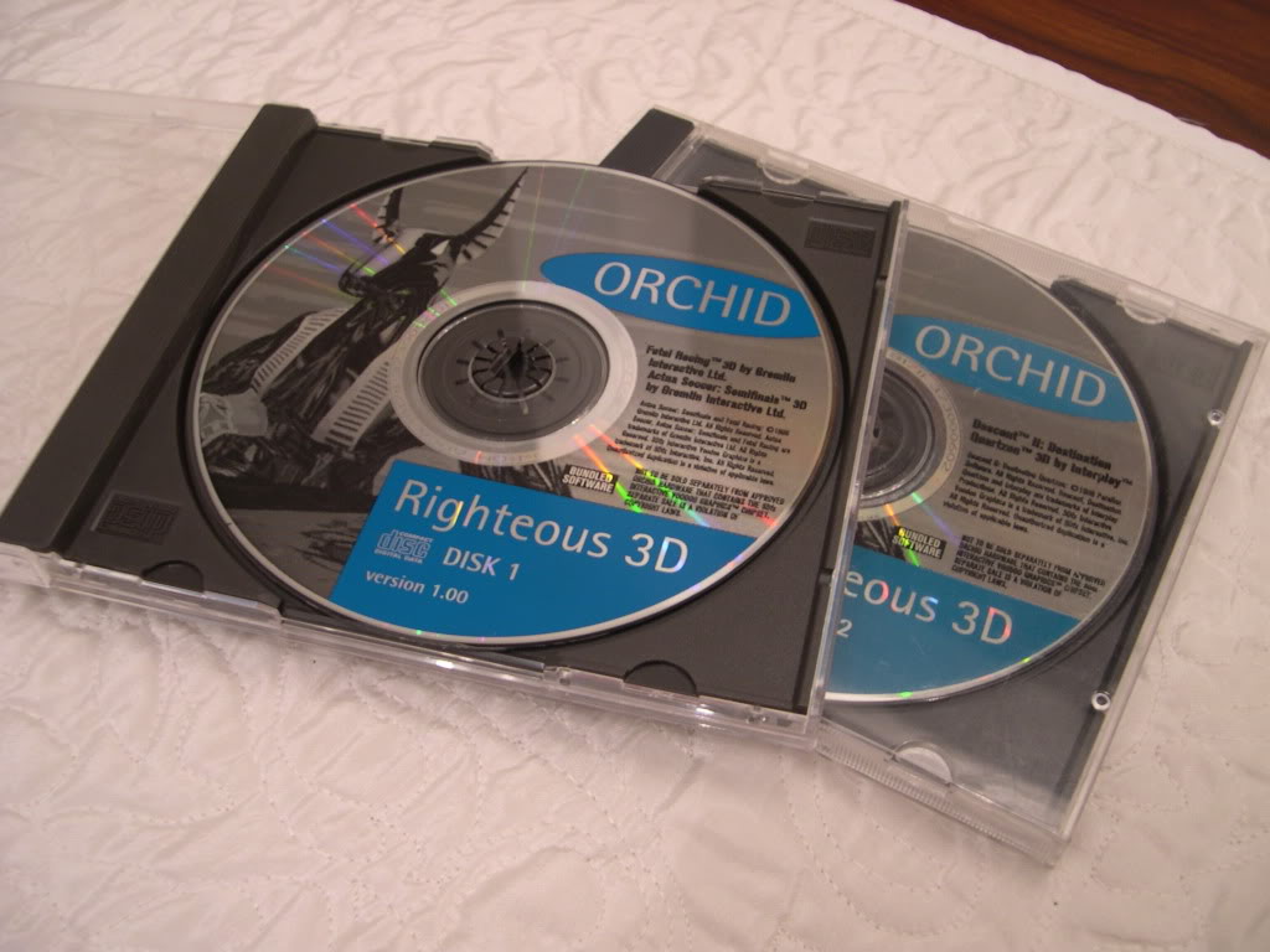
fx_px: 1394
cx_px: 635
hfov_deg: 49.0
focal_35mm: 38
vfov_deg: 37.7
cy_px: 476
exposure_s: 1/5
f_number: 2.8
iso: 112
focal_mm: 8
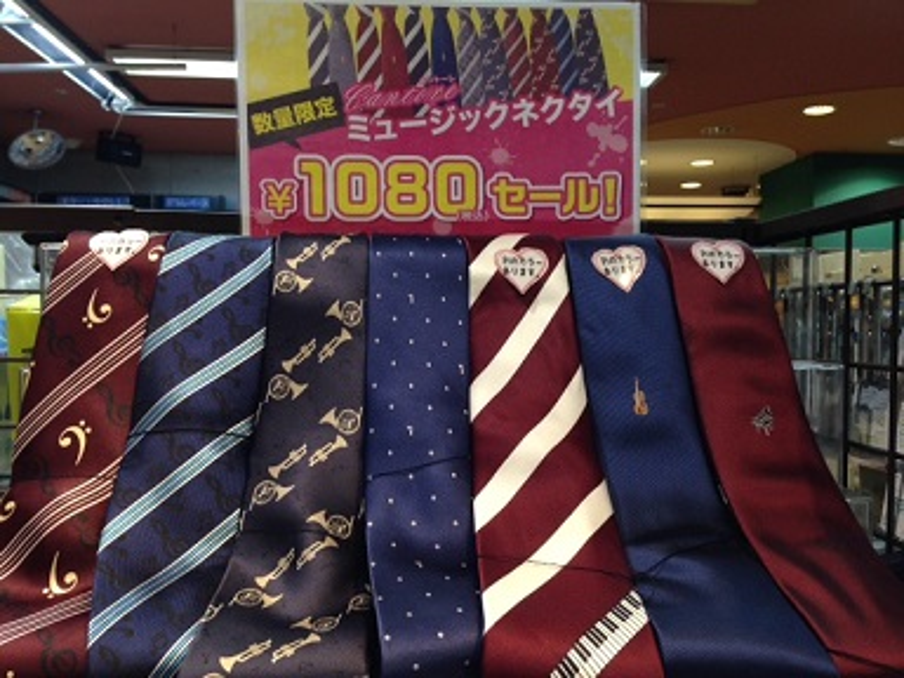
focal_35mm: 33
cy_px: 339
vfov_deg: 42.9
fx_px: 862
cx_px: 452
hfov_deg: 55.4
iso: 64
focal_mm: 4.12
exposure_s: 1/60
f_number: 2.4
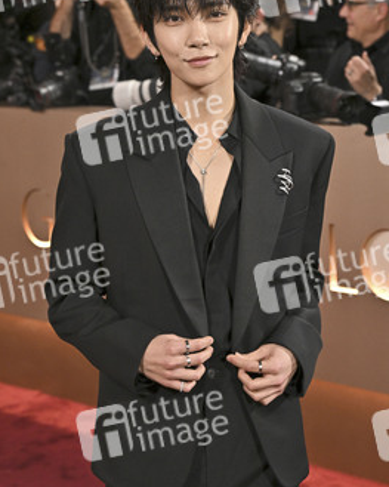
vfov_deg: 21.3
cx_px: 195
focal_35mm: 90
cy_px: 204
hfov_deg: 17.1
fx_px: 1296
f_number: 5.6
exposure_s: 1/320
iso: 2500
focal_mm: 79
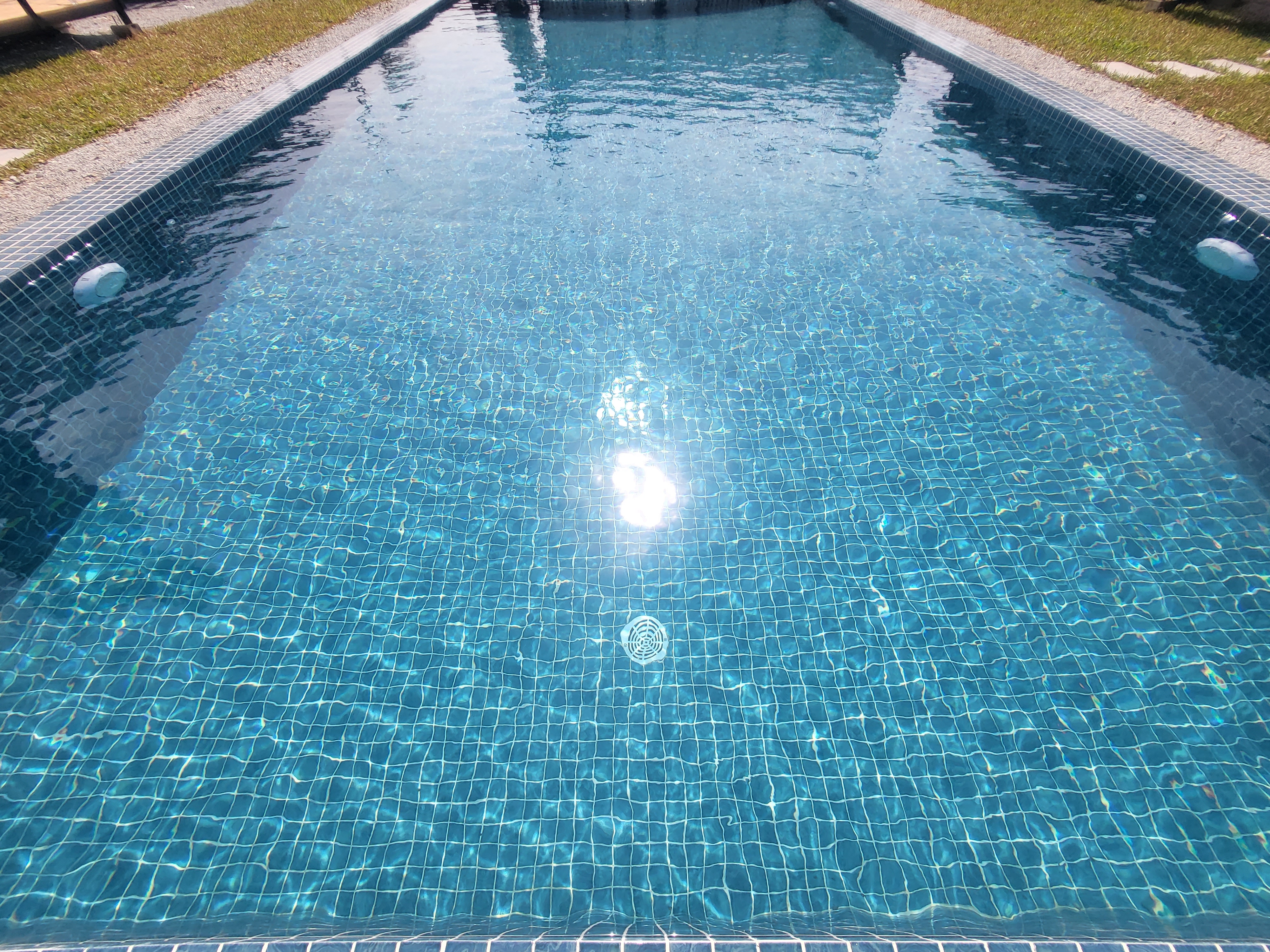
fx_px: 477
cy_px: 476
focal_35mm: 13
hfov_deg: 106.2
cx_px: 635
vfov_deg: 89.9
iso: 32
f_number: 2.2
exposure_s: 1/885
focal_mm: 1.74
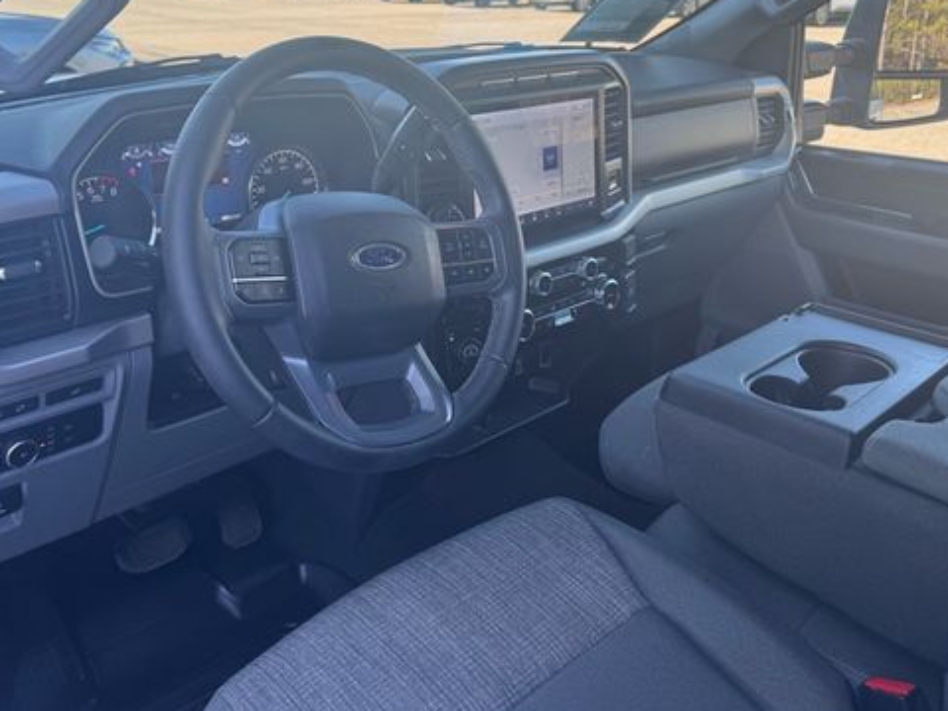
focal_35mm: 32
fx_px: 876
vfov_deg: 43.7
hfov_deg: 56.4
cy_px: 257
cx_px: 377
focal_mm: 6.76
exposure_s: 1/194
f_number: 1.78
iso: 64
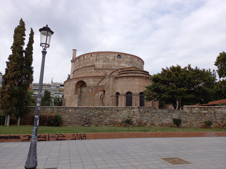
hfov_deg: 69.4
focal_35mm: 25
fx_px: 163
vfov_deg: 54.9
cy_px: 84
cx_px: 113
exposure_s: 1/854
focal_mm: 4.6
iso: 50
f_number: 2
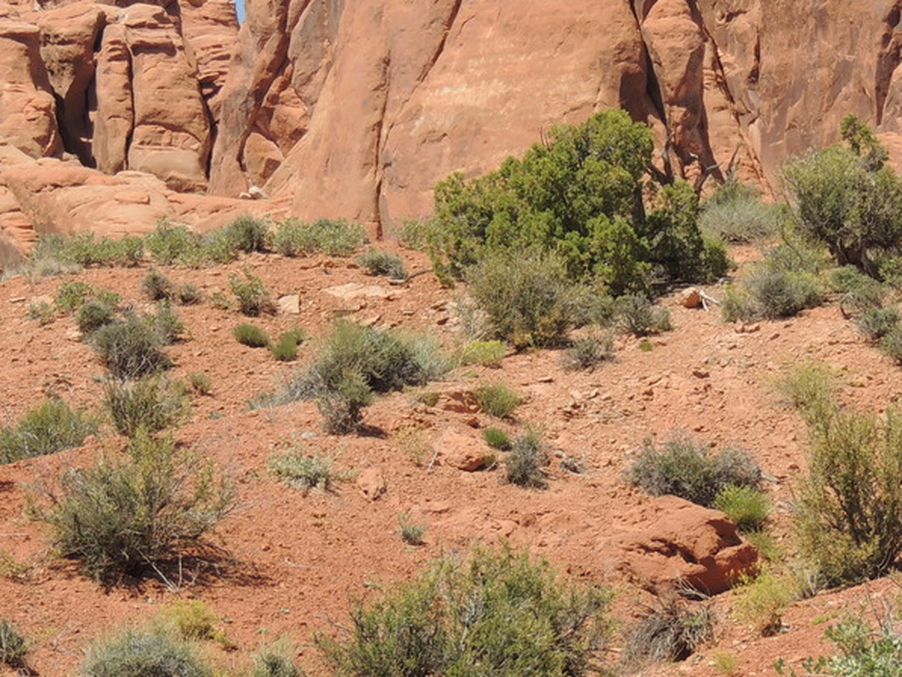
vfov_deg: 6.6
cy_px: 328
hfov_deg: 8.8
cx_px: 561
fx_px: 5864
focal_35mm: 225
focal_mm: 18.7
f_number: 4.2
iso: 100
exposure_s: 1/640
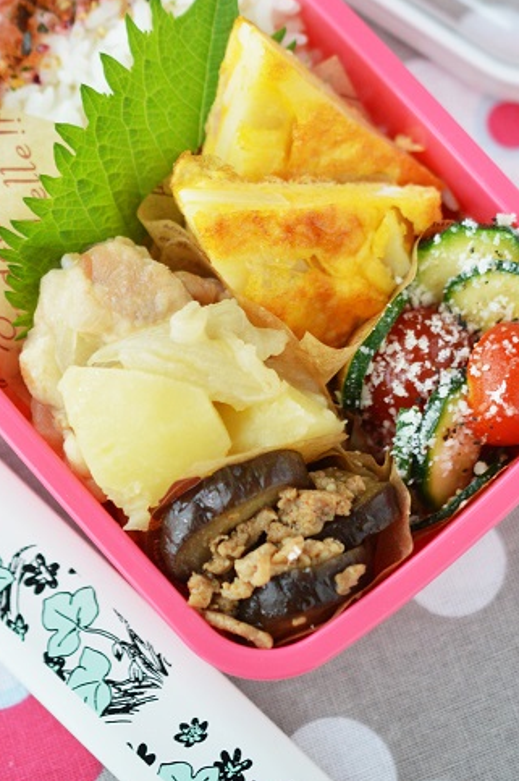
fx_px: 1885
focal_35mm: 87
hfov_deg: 15.7
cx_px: 248
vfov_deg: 23.3
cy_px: 233
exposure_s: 1/60
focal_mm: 40
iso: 900
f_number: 3
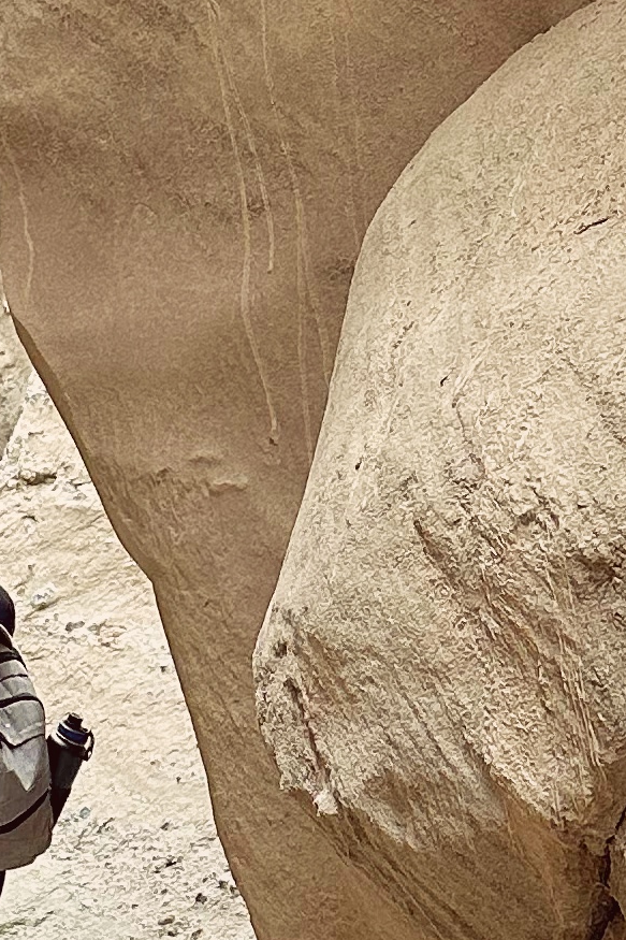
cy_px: 474
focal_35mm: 115
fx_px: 3001
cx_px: -222
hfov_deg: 11.5
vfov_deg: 17.8
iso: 125
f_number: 1.78
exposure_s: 1/121
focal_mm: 6.86
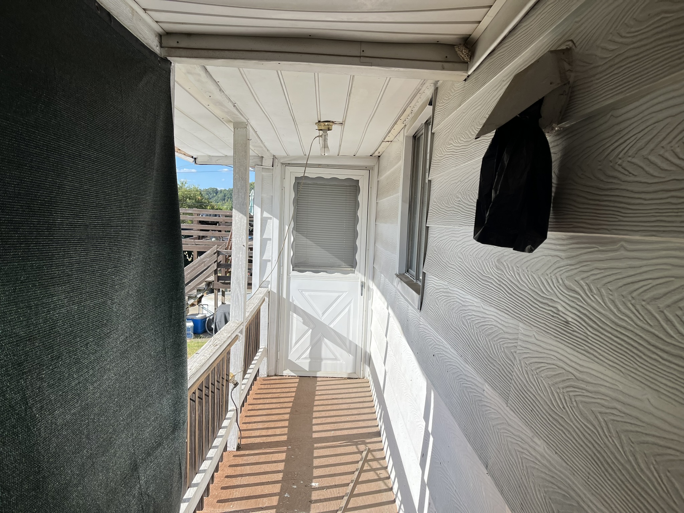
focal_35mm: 26
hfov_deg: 67.3
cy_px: 256
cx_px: 342
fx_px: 514
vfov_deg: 53.1
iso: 50
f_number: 1.6
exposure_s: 1/1458
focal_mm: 5.1
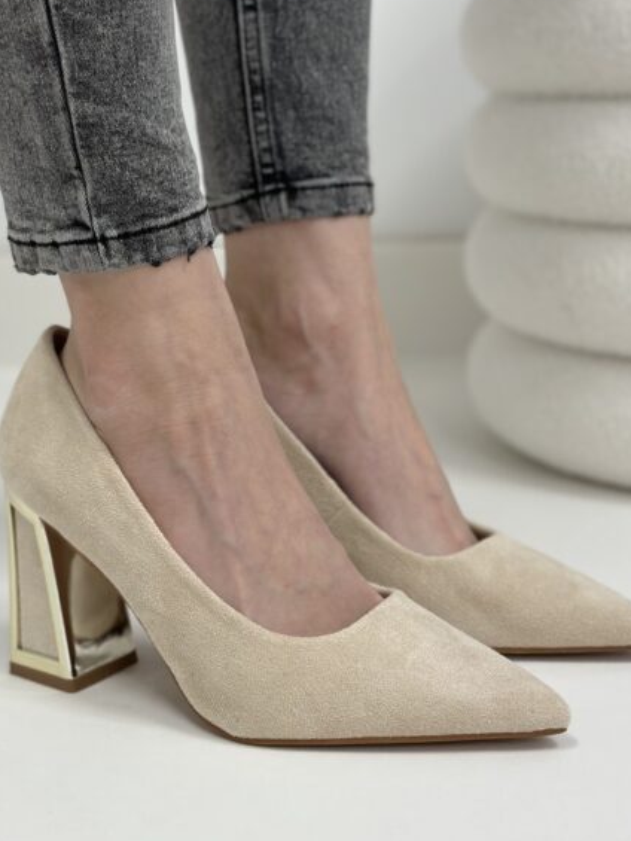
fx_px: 1652
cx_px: 301
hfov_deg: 21.6
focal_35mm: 68
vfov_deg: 28.4
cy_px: 311
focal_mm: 6.86
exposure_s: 1/100
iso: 125
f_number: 1.78
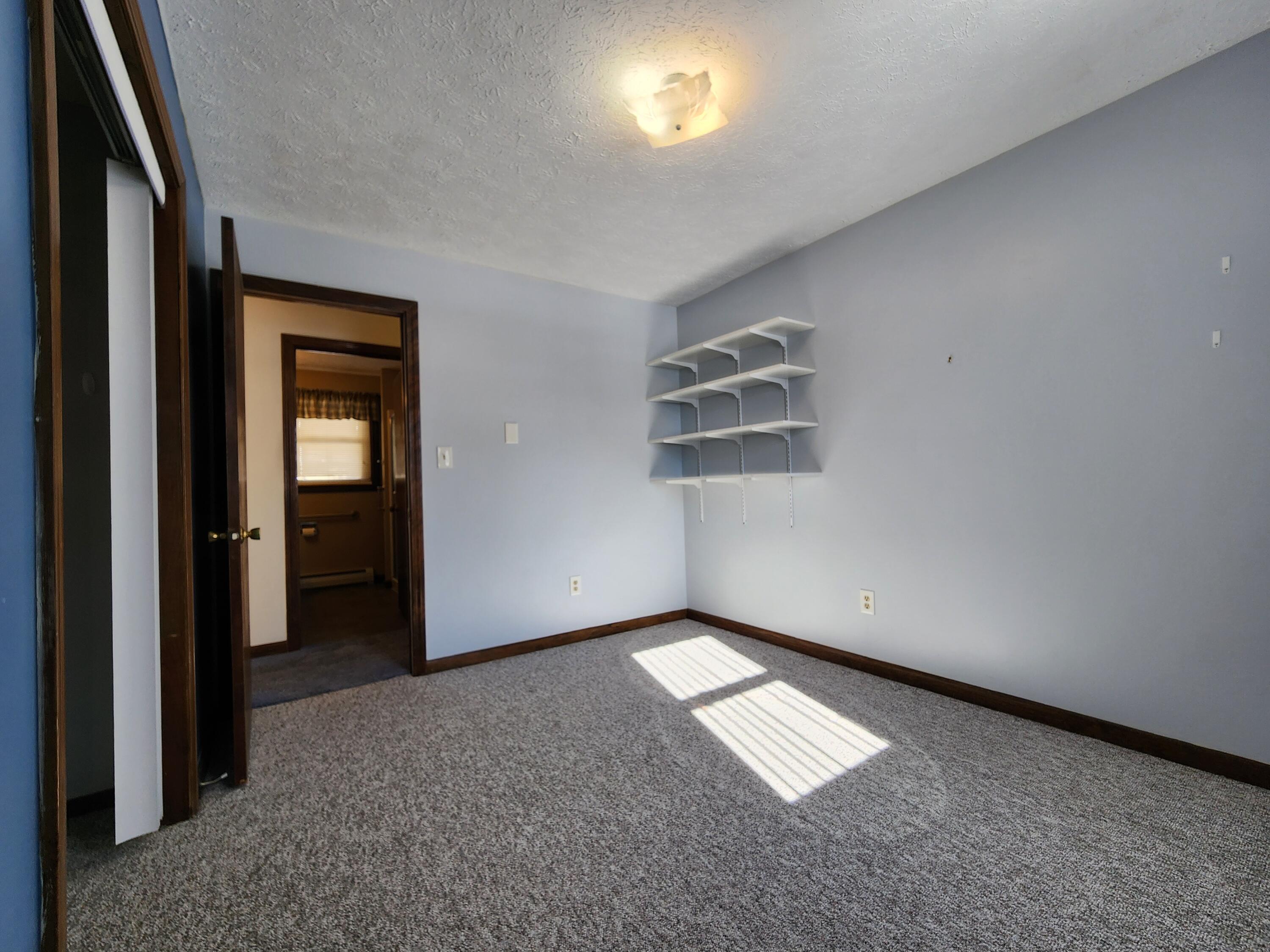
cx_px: 635
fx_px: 477
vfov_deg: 89.9
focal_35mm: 13
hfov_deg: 106.2
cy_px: 476
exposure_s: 1/120
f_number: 2.2
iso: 64
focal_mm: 2.2
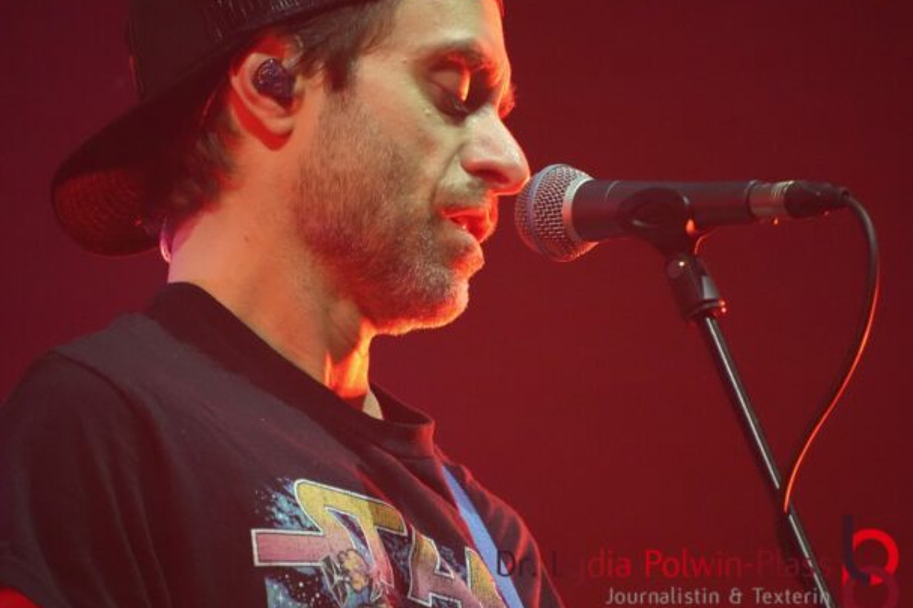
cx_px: 370
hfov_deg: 4.1
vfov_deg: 2.7
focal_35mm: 509
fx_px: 12901
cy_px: 298
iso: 5000
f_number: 6.3
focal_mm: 268
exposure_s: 1/500
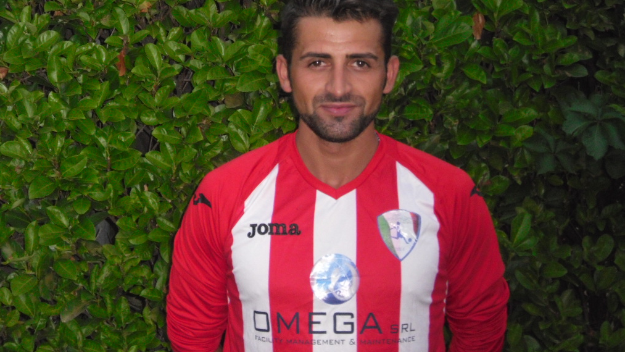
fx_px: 1077
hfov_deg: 32.4
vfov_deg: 18.5
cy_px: 170
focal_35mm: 65
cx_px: 314
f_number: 5.3
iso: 400
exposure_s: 1/45
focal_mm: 10.55
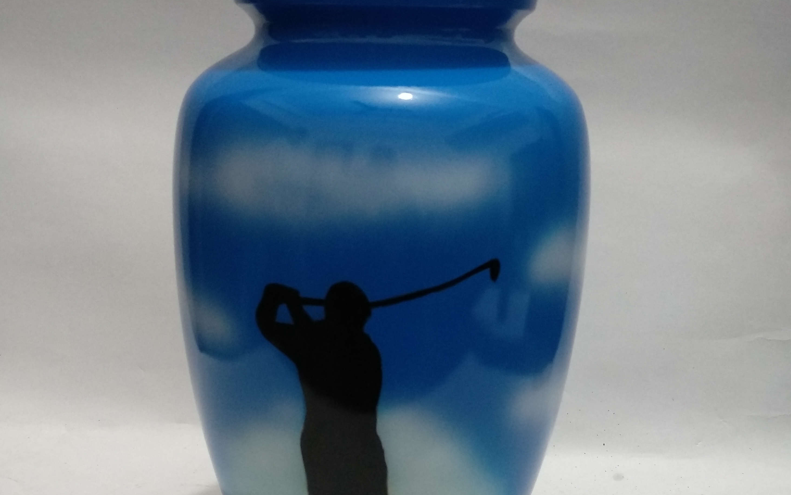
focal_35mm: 32
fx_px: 690
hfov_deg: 59.7
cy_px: 327
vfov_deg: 39.0
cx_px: 393
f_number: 2.2
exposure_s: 1/25
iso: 640
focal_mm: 3.81
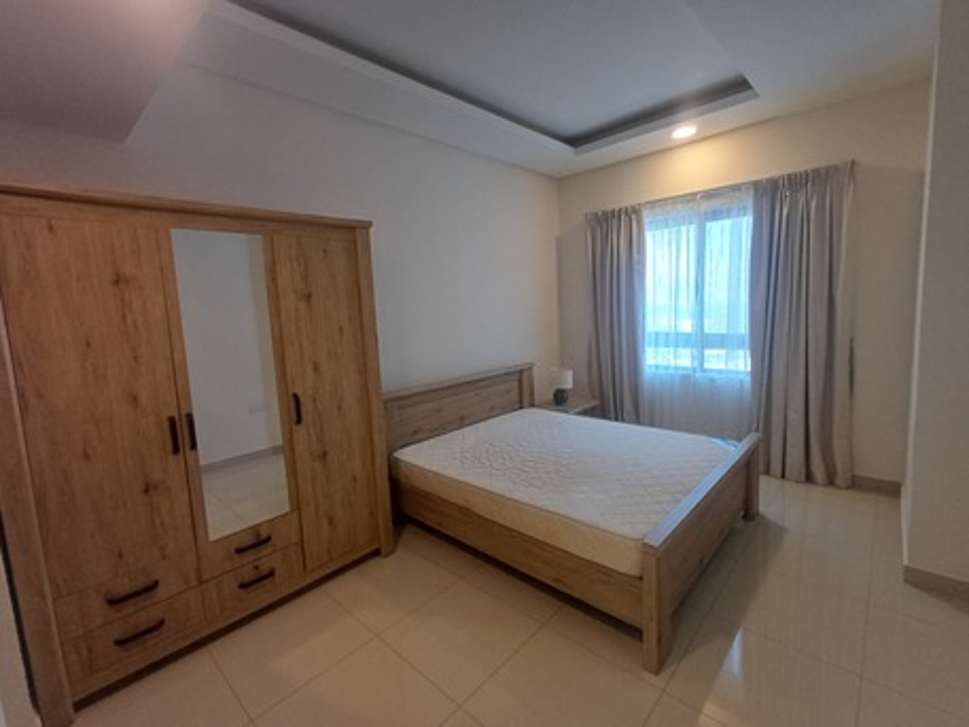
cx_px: 484
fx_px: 448
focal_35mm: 16
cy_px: 364
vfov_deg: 78.1
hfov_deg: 94.5
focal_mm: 1.64
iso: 160
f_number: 2.2
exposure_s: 1/50
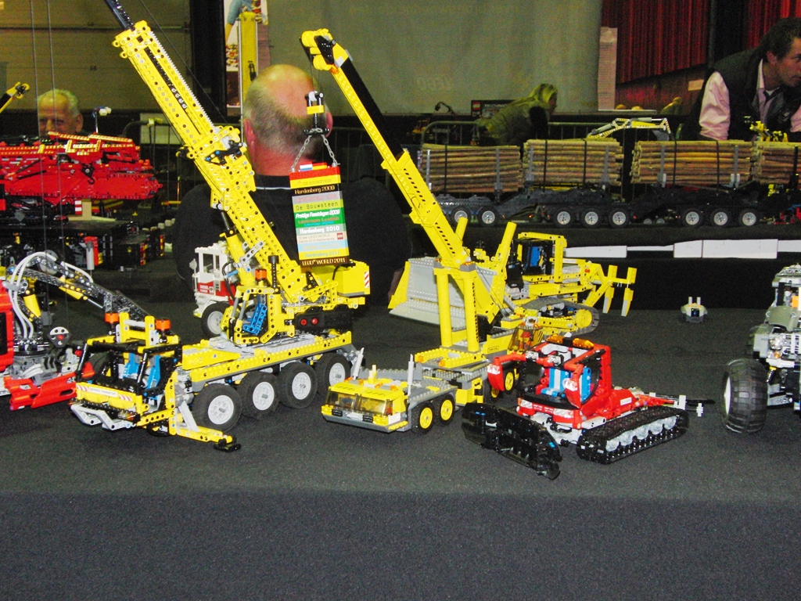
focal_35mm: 49
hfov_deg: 38.9
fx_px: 1134
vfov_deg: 29.7
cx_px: 400
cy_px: 300
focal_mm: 8.7
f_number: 3.3
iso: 400
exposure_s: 1/30
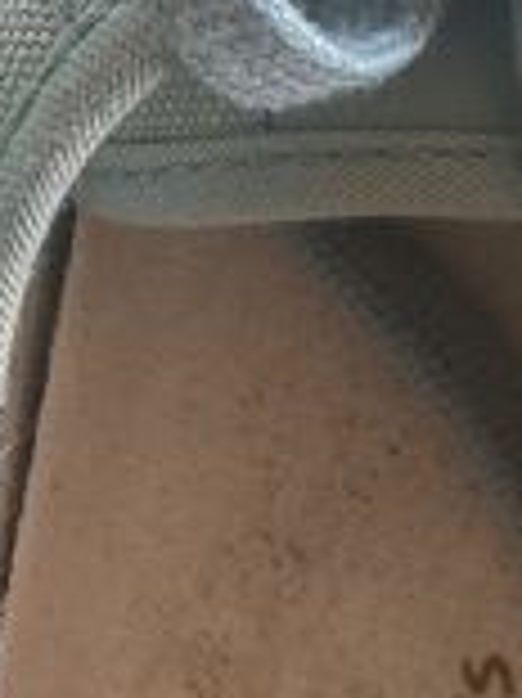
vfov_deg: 11.6
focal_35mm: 168
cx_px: -58
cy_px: -32
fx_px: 3383
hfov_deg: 8.7
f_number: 1.8
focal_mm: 4.25
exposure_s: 1/122
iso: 32
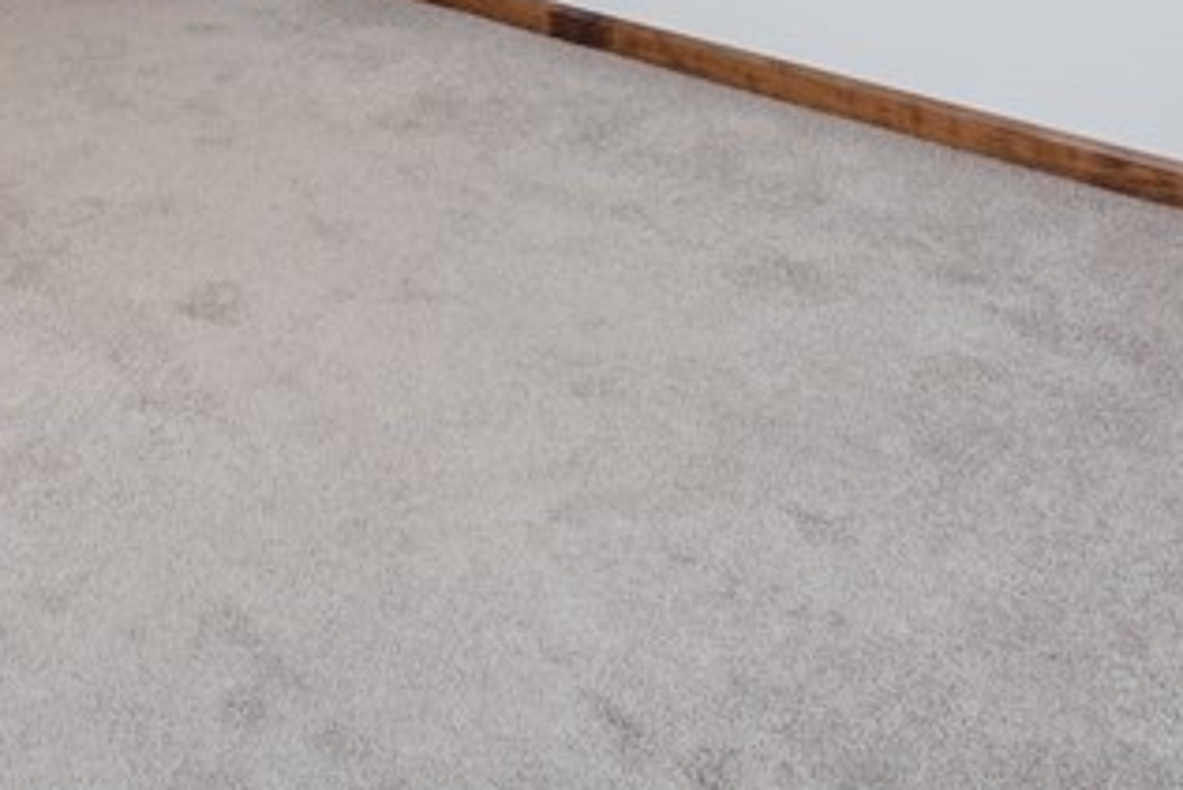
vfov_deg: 22.0
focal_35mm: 48
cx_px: 193
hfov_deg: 39.1
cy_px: -472
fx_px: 1578
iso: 50
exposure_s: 1/2.5
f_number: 11
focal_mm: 14
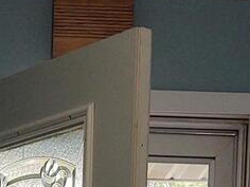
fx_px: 1192
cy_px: 493
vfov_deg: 8.1
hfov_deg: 12.0
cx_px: 69
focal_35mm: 165
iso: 100
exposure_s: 1/101
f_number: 1.7
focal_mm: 4.75
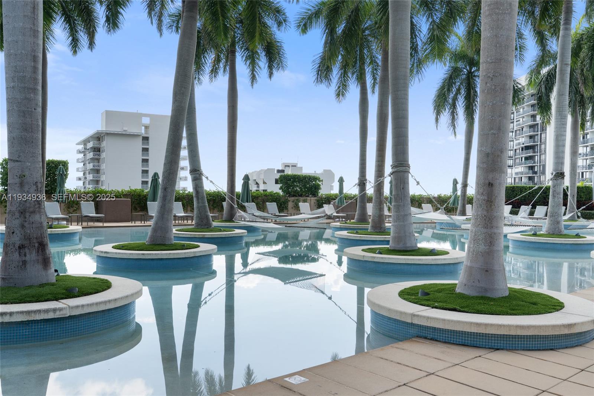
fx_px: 544
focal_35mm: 33
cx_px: 297
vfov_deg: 40.0
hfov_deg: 57.2
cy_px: 198
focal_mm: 33
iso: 400
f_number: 9
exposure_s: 1/60
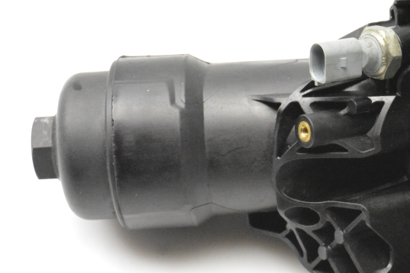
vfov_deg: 13.3
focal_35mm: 103
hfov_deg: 19.4
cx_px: 383
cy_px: 140
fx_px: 1173
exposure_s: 1/400
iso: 6400
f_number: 10
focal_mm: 36
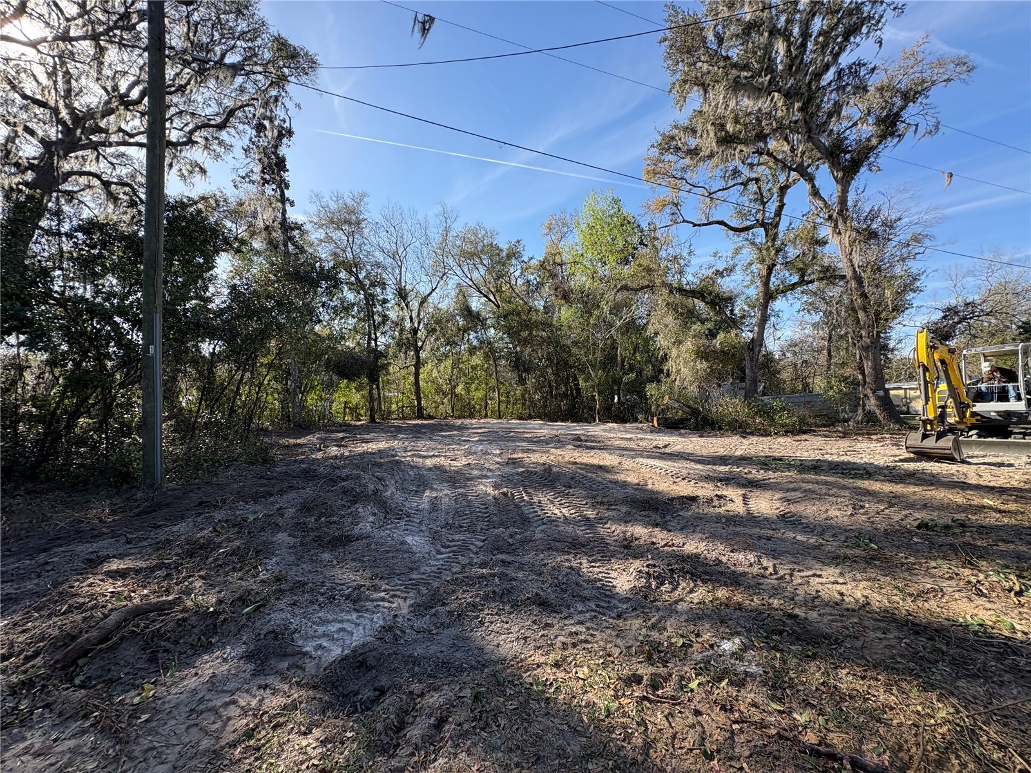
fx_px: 417
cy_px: 386
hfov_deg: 102.1
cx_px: 516
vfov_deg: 85.7
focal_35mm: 14
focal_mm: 2.22
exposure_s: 1/631
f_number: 2.2
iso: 64
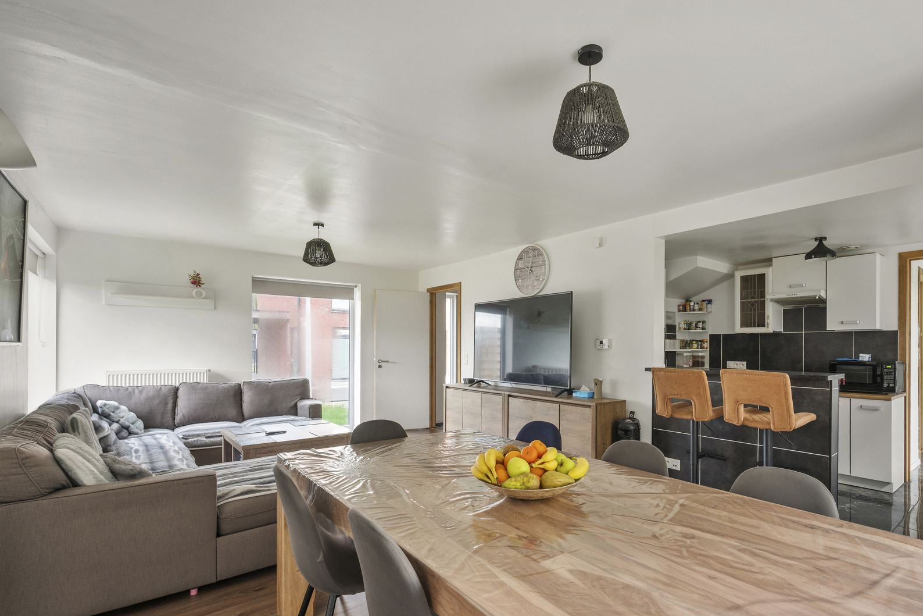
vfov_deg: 68.4
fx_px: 450
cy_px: 346
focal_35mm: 18
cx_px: 514
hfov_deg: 91.0
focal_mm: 15.5
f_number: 9
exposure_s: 1.3
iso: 400
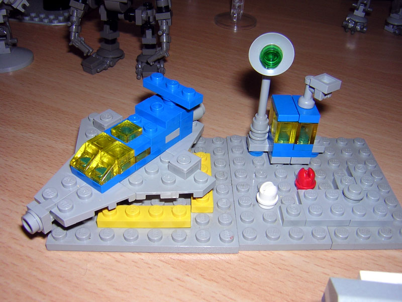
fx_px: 418
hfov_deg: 51.4
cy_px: 151
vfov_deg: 39.7
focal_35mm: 36
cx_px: 201
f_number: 5.2
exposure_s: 1/60.1
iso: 100
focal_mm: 4.7
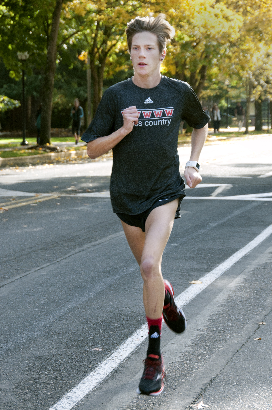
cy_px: 205
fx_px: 1534
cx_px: 136
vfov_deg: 15.2
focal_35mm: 135
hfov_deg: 10.1
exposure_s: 1/250
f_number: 8
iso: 640
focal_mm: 90
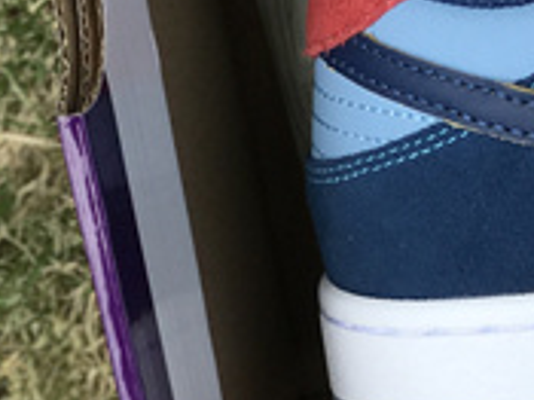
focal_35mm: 241
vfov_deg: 6.0
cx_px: 1034
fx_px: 3715
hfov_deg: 7.9
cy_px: -301
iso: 20
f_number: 2.8
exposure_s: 1/231
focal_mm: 6.6
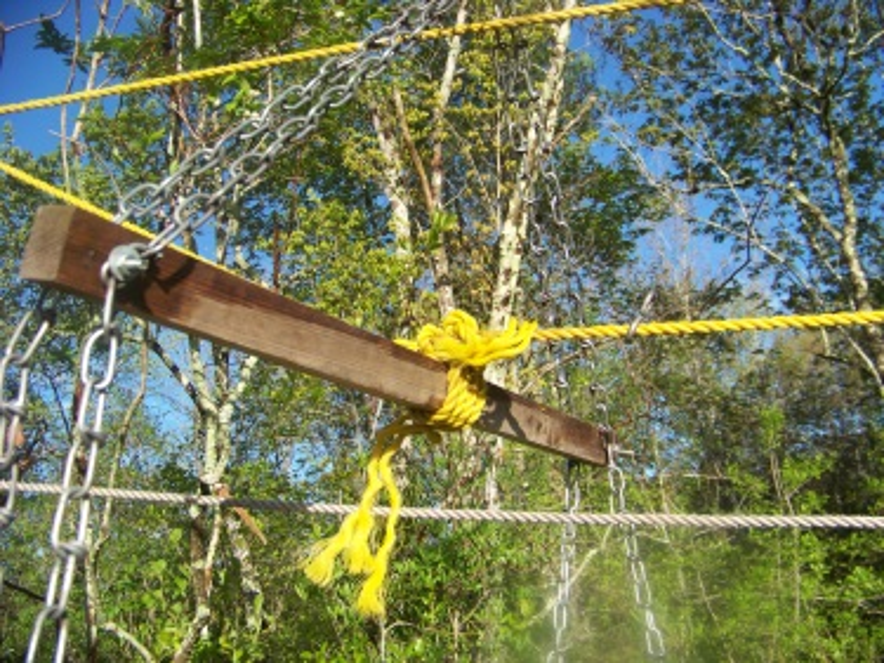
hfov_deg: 51.4
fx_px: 919
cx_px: 442
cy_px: 332
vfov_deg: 39.6
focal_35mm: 36
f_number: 2.8
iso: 65
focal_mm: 5.85
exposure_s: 1/640
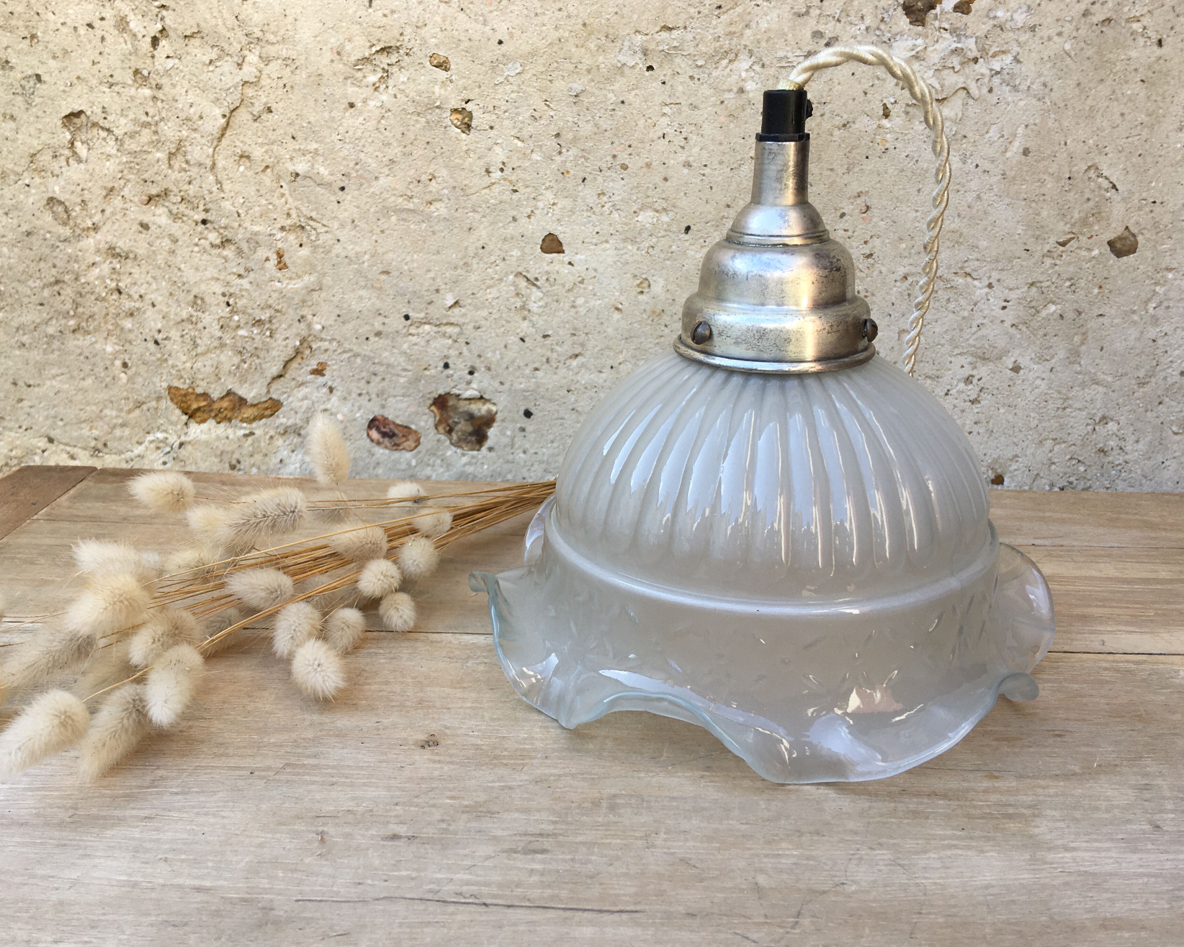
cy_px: 474
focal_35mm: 31
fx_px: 1086
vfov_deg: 47.1
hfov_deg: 57.2
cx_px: 578
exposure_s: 1/184
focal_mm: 4.15
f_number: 2.2
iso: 25
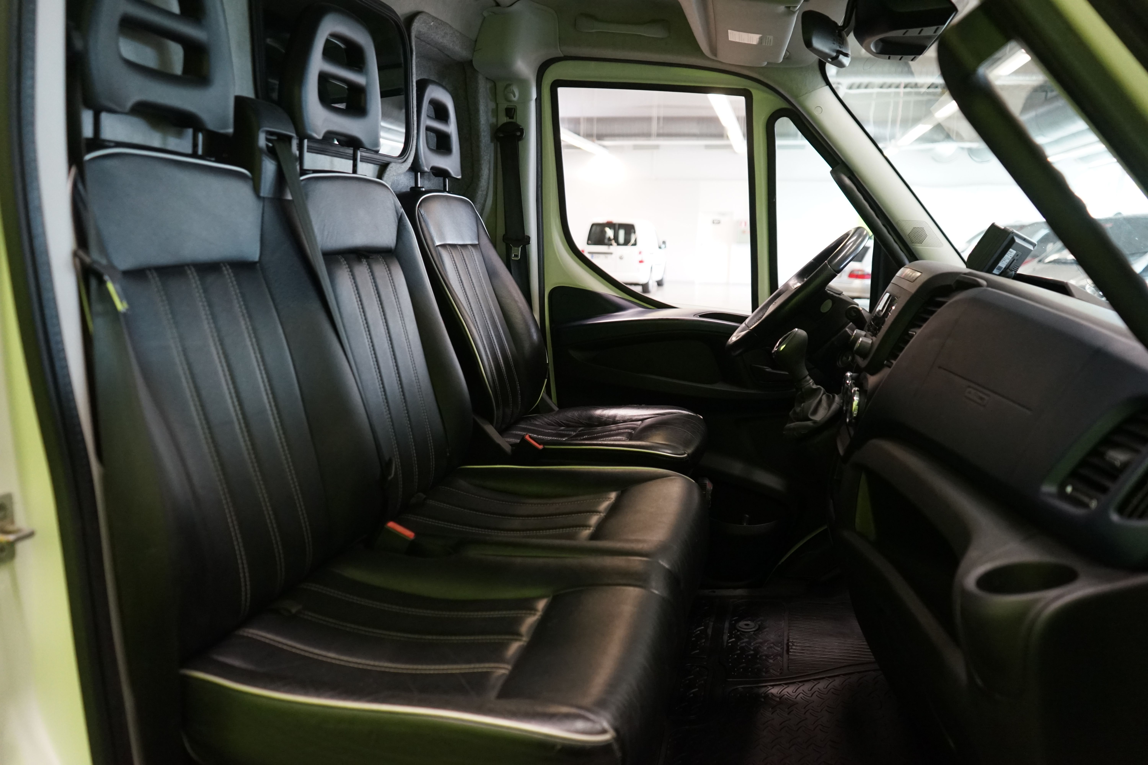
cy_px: 382
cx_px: 574
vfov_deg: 46.4
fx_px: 893
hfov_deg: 65.5
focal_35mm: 28
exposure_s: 1/160
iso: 2500
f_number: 3.5
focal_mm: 28
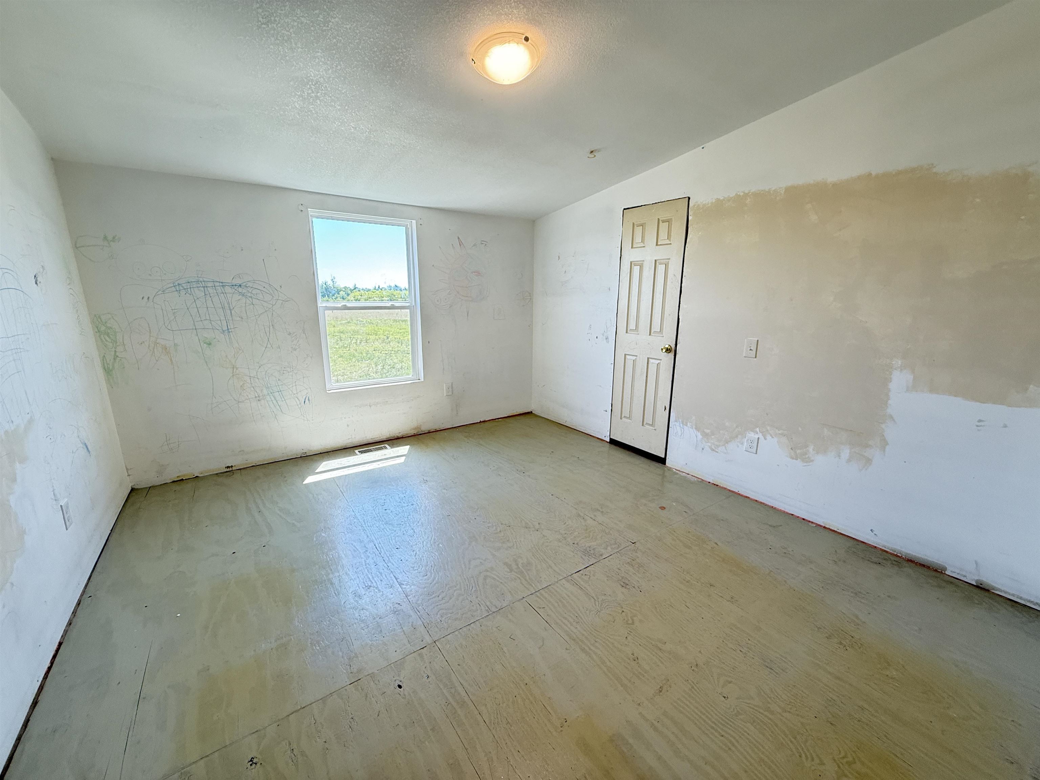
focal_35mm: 14
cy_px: 390
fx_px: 421
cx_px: 520
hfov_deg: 102.1
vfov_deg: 85.7
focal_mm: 2.22
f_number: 2.2
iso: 200
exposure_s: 1/120
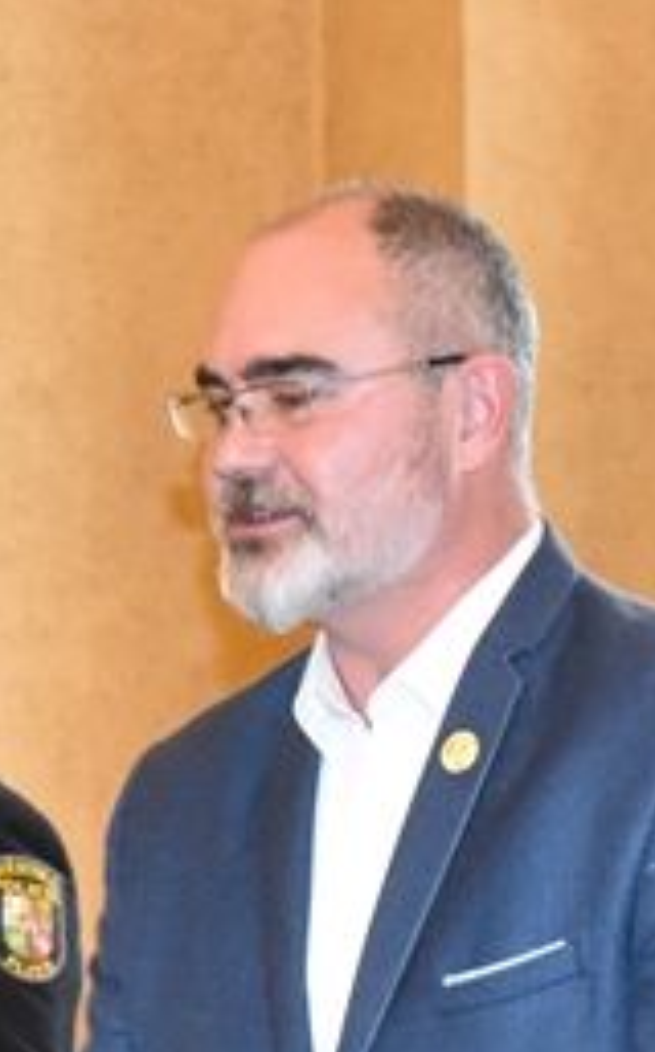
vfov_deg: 11.1
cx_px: -82
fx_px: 5414
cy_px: 759
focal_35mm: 189
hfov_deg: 6.9
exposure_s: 1/60
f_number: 5.6
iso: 2800
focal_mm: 31
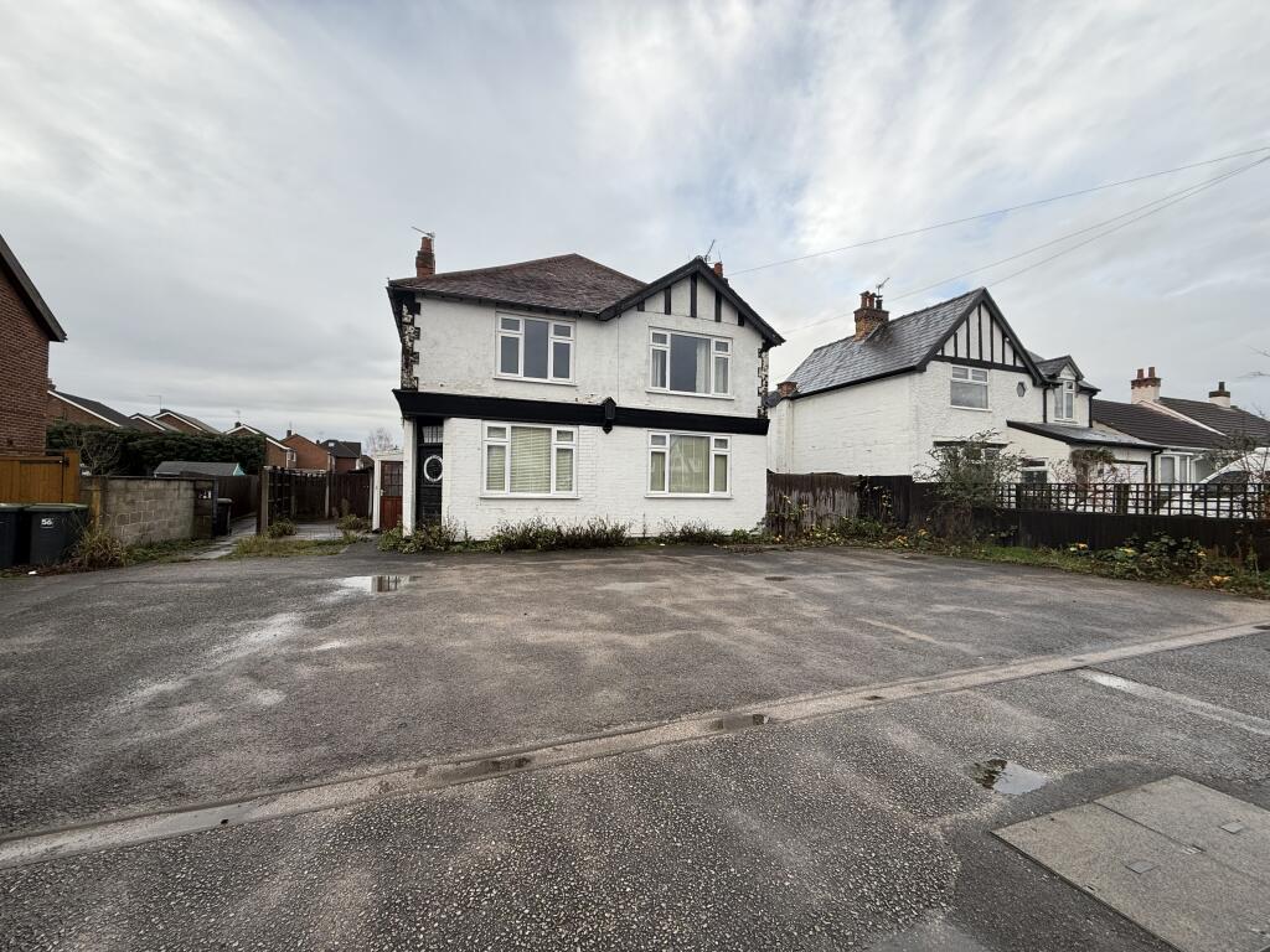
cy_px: 476
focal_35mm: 14
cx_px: 635
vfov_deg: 85.7
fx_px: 514
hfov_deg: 102.1
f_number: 2.2
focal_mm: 2.22
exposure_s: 1/321
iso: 50
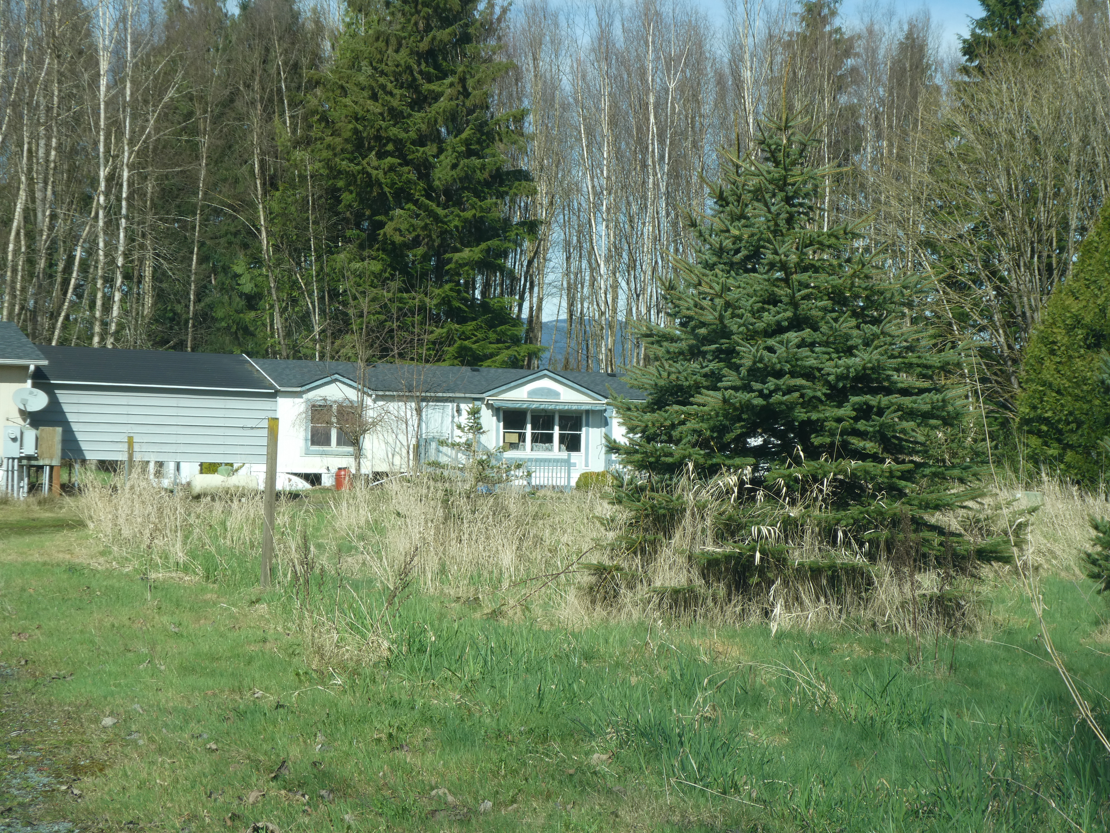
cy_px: 416
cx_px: 555
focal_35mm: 70
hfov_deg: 27.8
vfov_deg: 21.0
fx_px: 2245
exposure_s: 1/320
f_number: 4.5
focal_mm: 12.5
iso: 80
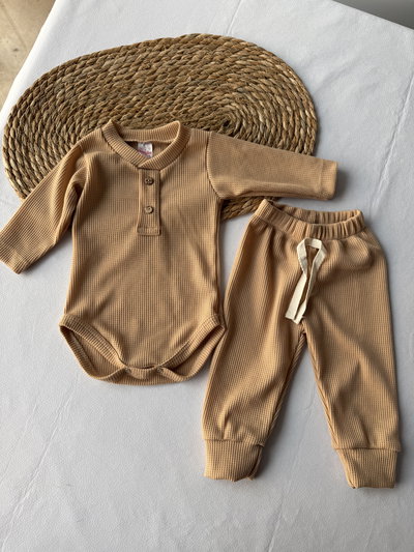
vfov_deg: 71.6
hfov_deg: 56.8
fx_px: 383
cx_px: 207
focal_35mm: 24
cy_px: 276
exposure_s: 1/198
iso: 64
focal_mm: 6.76
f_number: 1.78
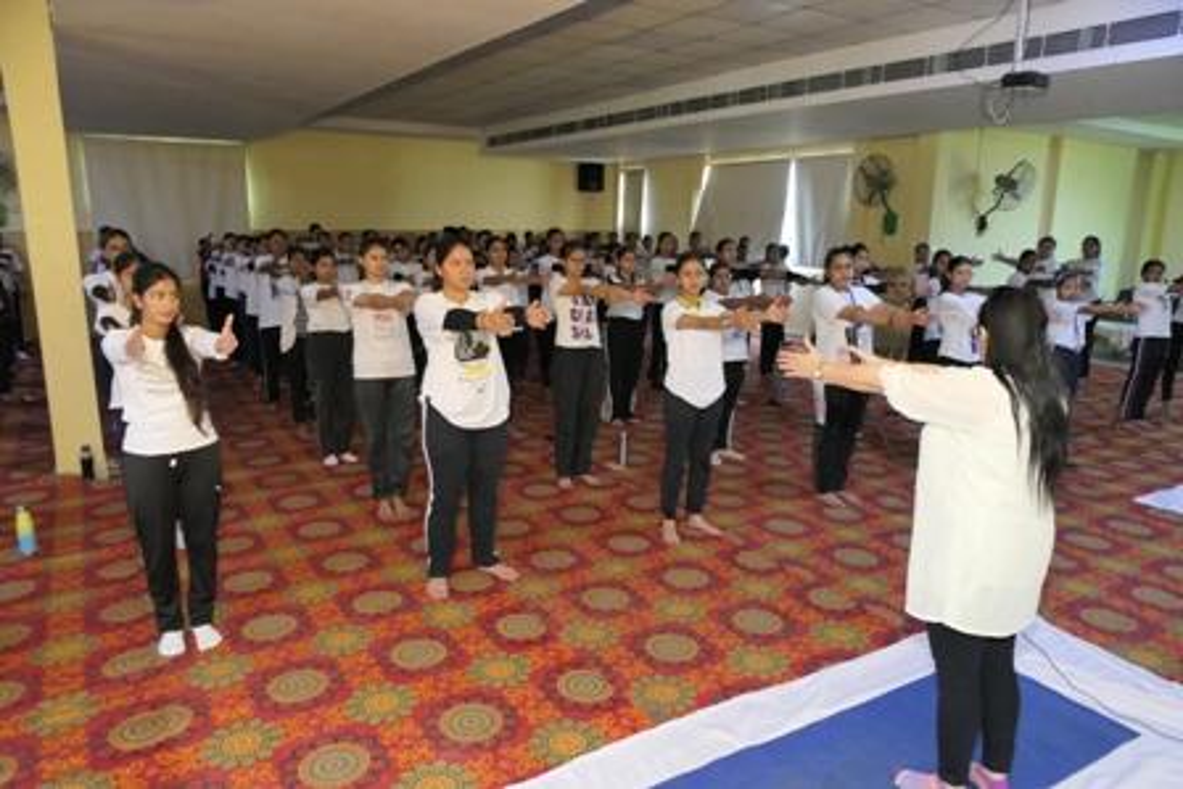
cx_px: 592
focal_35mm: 24
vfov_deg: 53.2
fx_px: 789
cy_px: 394
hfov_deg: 73.7
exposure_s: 1/125
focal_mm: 8.8
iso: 1600
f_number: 2.8
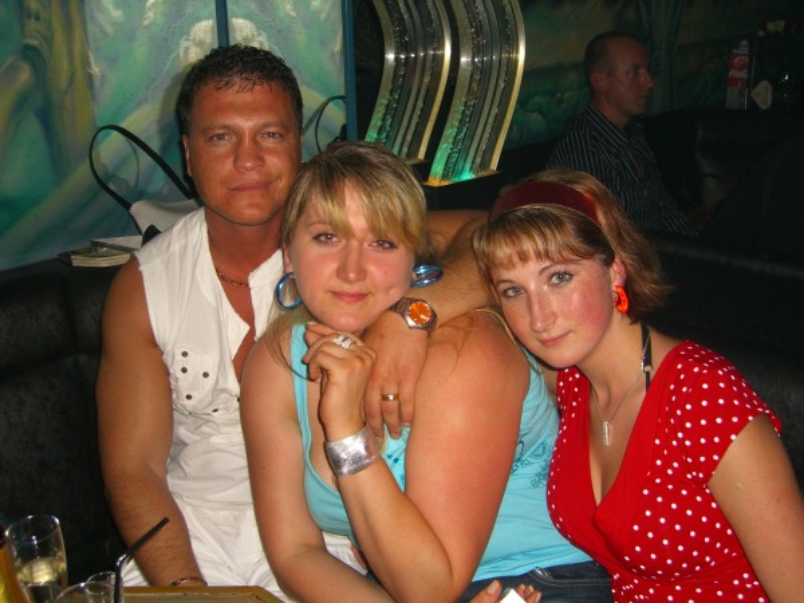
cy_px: 302
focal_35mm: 38
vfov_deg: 37.7
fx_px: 883
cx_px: 402
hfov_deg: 49.0
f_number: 2.8
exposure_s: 1/60
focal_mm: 7.9
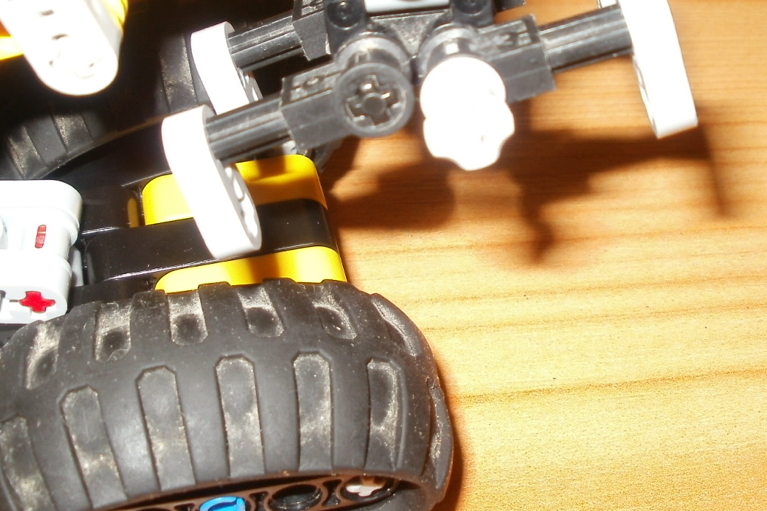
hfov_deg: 35.0
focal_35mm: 57
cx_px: 452
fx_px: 1214
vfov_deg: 23.7
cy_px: 187
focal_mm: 6.3
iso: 100
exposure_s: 1/30
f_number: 3.5
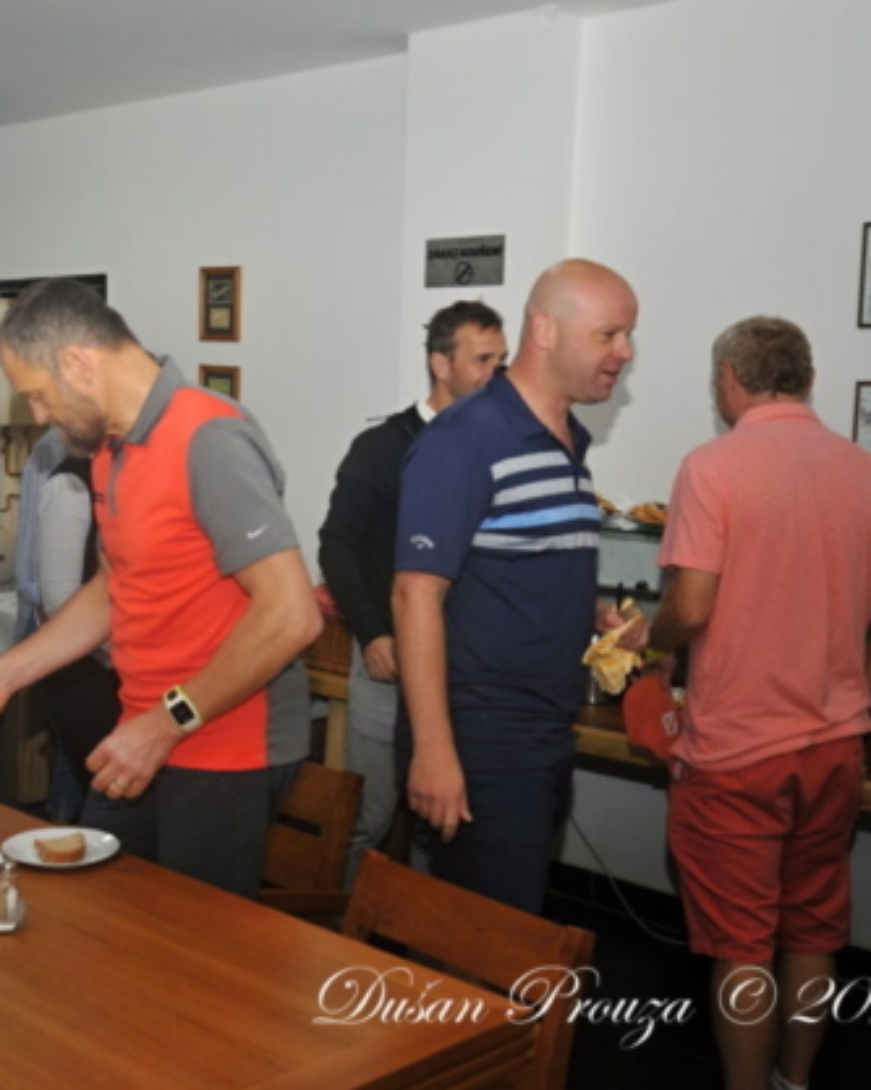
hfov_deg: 30.2
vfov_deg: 38.1
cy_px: 549
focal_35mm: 49
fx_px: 1581
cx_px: 204
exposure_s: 1/125
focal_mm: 34
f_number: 4.5
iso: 400
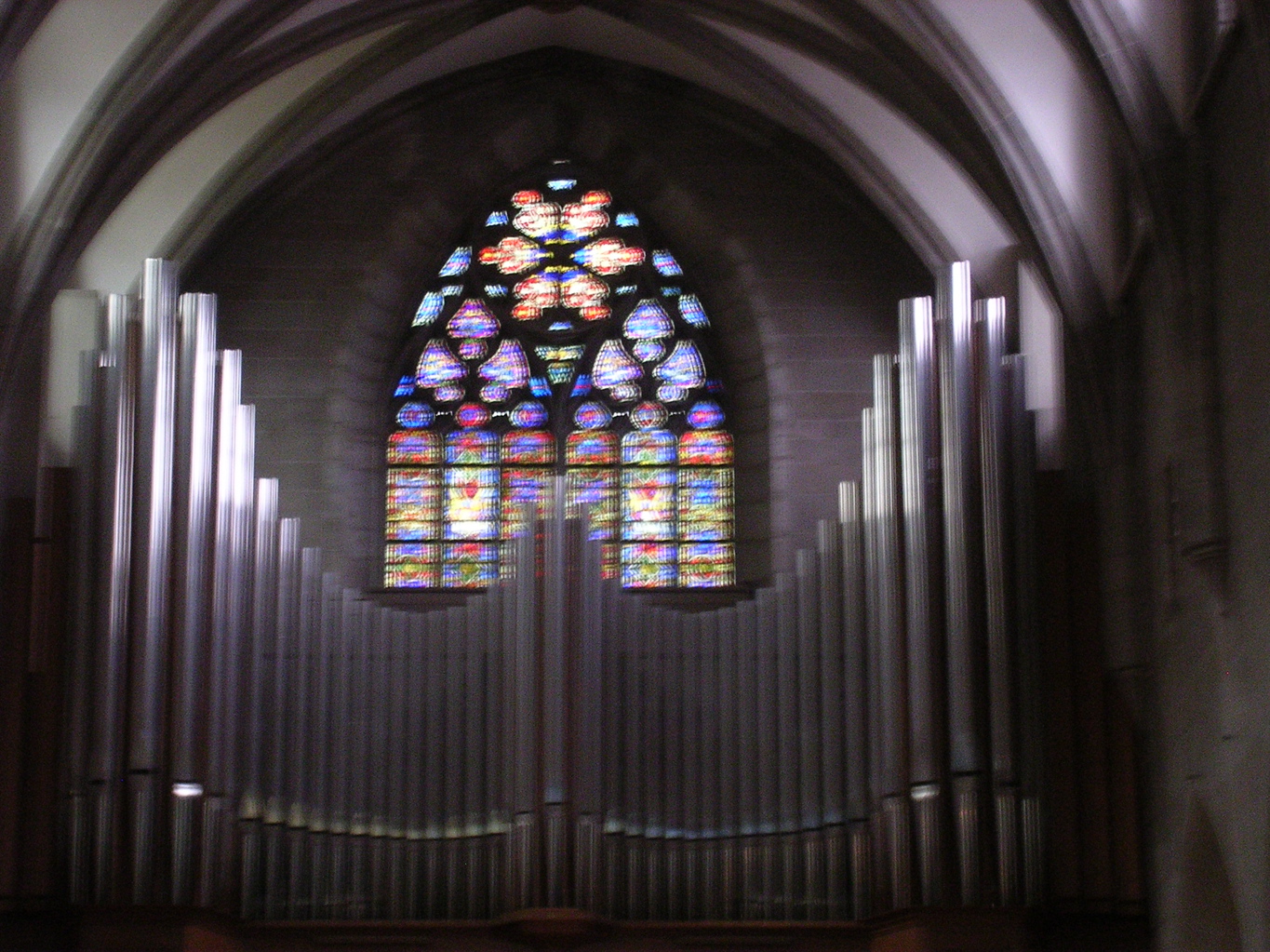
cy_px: 476
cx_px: 635
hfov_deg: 17.9
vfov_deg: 13.5
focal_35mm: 110
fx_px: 4035
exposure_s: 1/1.7
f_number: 4.8
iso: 400
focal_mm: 16.7
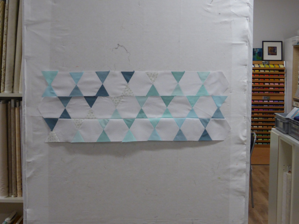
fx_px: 492
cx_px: 150
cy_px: 112
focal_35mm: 57
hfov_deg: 33.8
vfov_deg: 25.7
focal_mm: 9.7
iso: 400
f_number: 4.6
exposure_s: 1/60
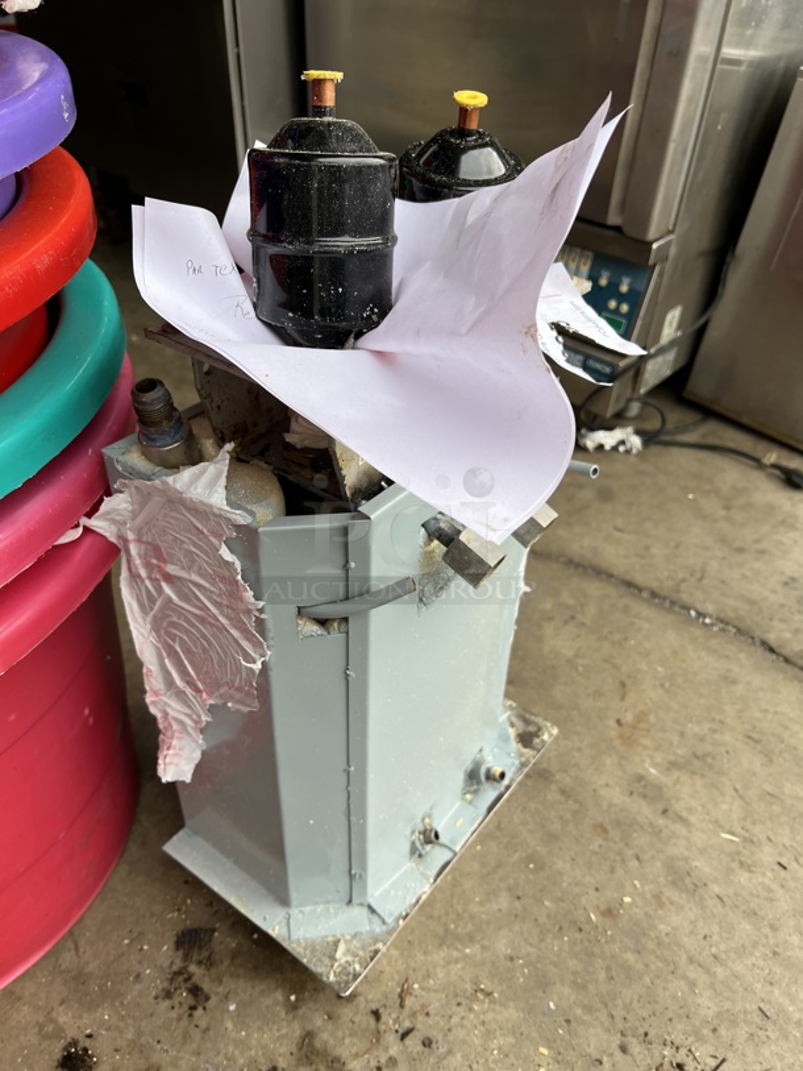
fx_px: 804
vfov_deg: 67.3
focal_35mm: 26
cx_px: 402
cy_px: 536
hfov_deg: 53.1
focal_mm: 5.7
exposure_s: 1/528
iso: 50
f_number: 1.5
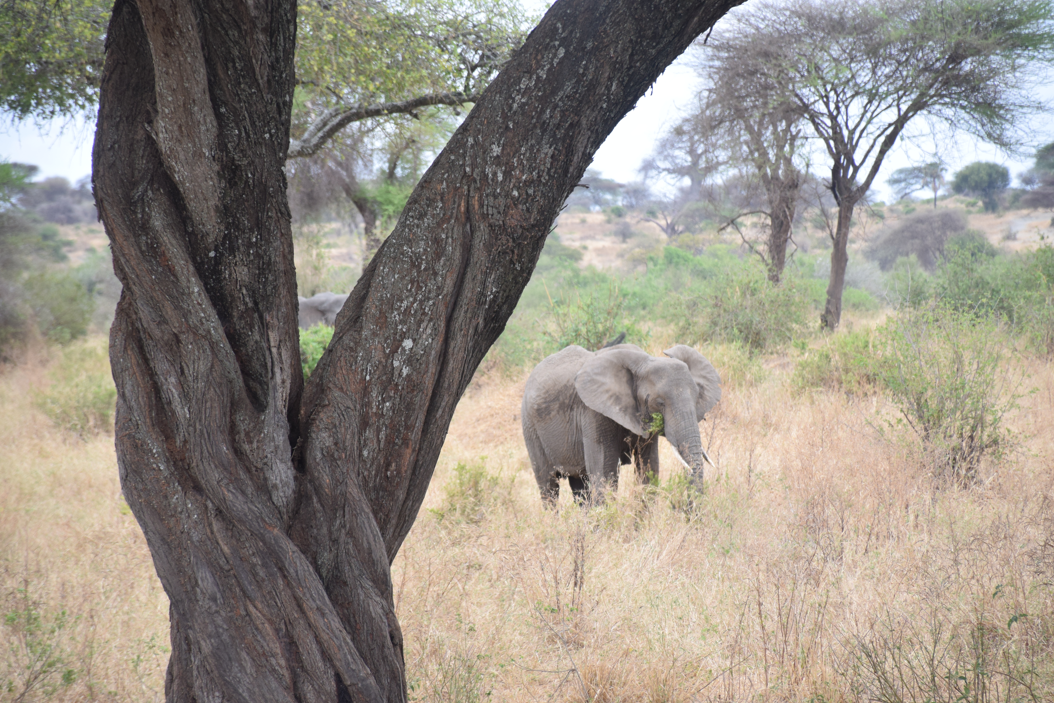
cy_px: 352
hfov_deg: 9.8
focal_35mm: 211
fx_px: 6177
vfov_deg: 6.5
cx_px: 527
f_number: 5.6
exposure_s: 1/500
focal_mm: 140
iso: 500
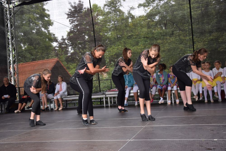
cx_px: 113
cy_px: 76
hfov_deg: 46.4
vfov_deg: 31.9
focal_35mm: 42
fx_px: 264
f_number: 4.2
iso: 400
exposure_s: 1/80
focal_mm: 28
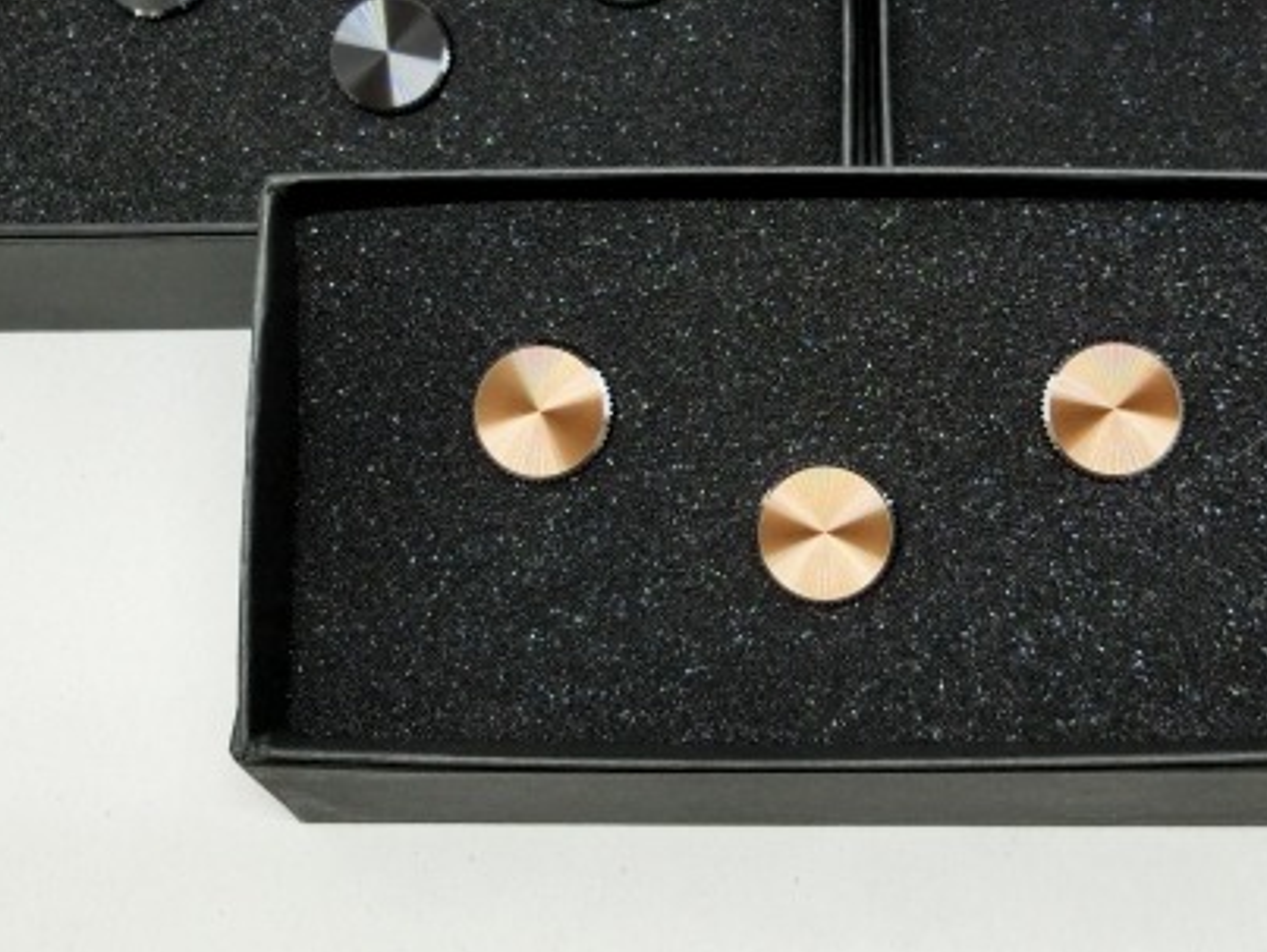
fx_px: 1685
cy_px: 349
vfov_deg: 31.4
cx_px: 865
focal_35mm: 46
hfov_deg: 40.6
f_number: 3.7
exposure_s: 1/125
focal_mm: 5.2
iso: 320
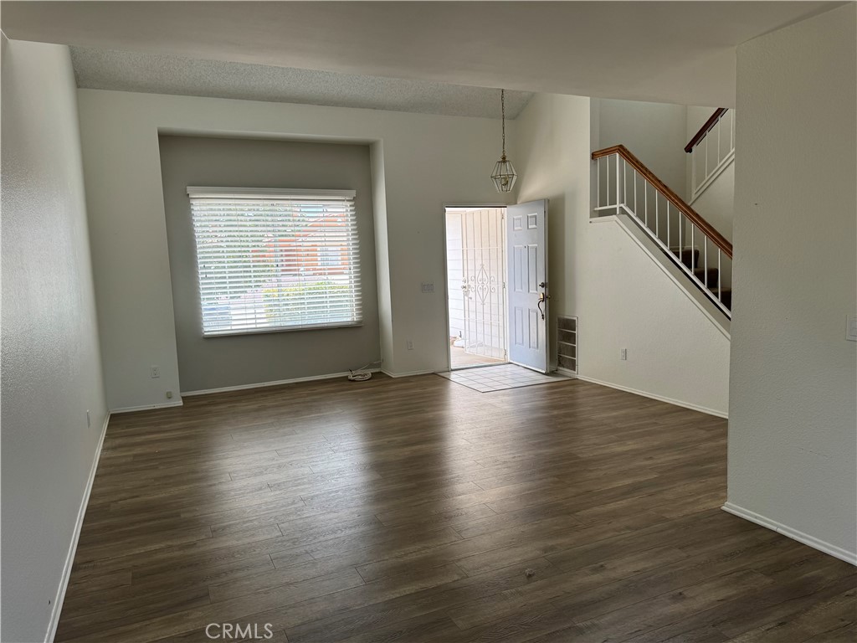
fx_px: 594
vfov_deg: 56.8
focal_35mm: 24
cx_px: 428
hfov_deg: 71.6
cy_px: 322
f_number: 1.78
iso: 80
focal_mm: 6.76
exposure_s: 1/350
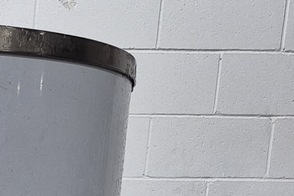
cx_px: -296
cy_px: 485
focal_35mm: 132
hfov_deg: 13.3
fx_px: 1078
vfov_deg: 9.2
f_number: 1.8
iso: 250
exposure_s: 1/120
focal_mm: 5.4
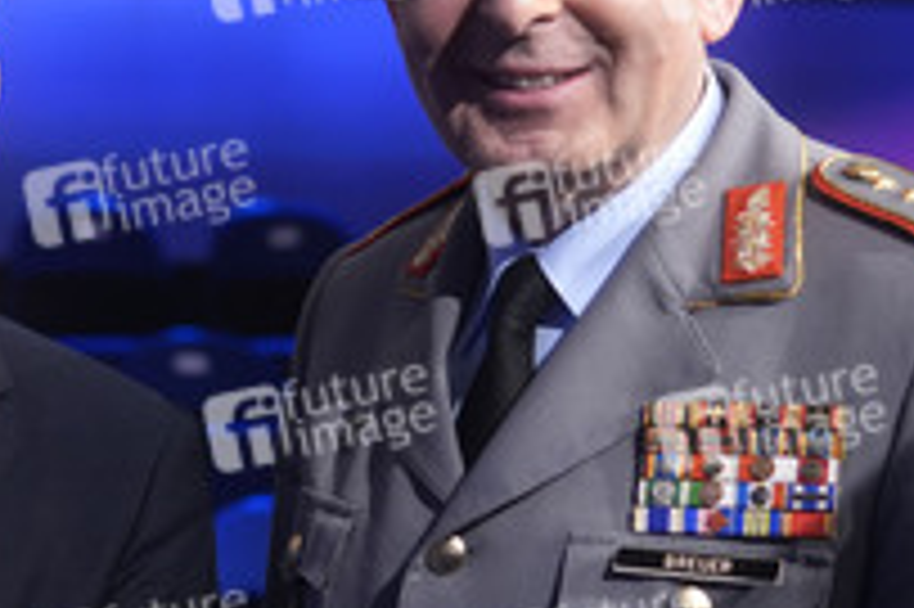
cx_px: 200
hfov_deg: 20.2
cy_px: 306
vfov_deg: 13.7
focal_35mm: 100
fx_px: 2537
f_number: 2.2
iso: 640
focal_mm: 30
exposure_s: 1/125
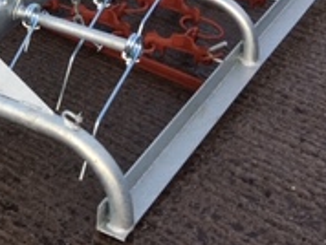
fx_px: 981
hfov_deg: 16.6
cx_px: -211
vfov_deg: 13.4
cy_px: -133
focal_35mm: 104
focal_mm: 4.15
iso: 25
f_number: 2.2
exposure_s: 1/128
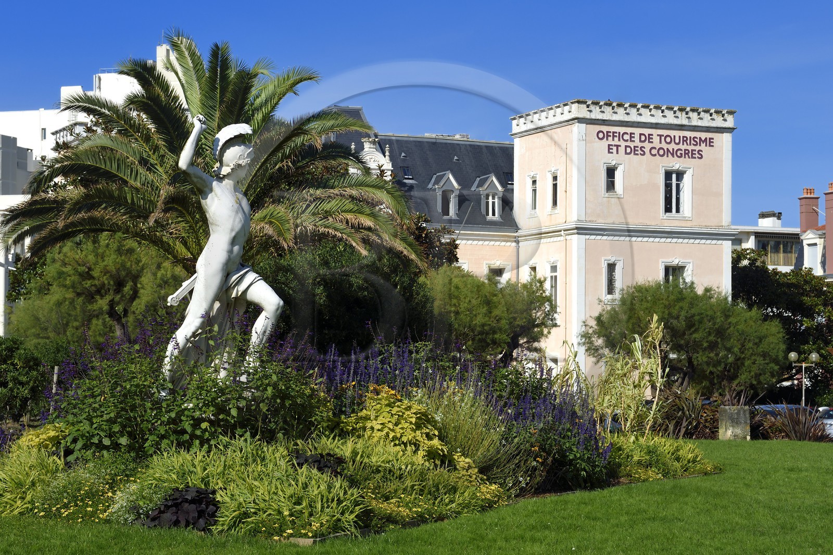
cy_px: 278
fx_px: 1619
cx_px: 416
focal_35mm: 70
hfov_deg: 28.8
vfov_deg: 19.4
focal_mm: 70
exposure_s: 1/250
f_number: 13
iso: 200
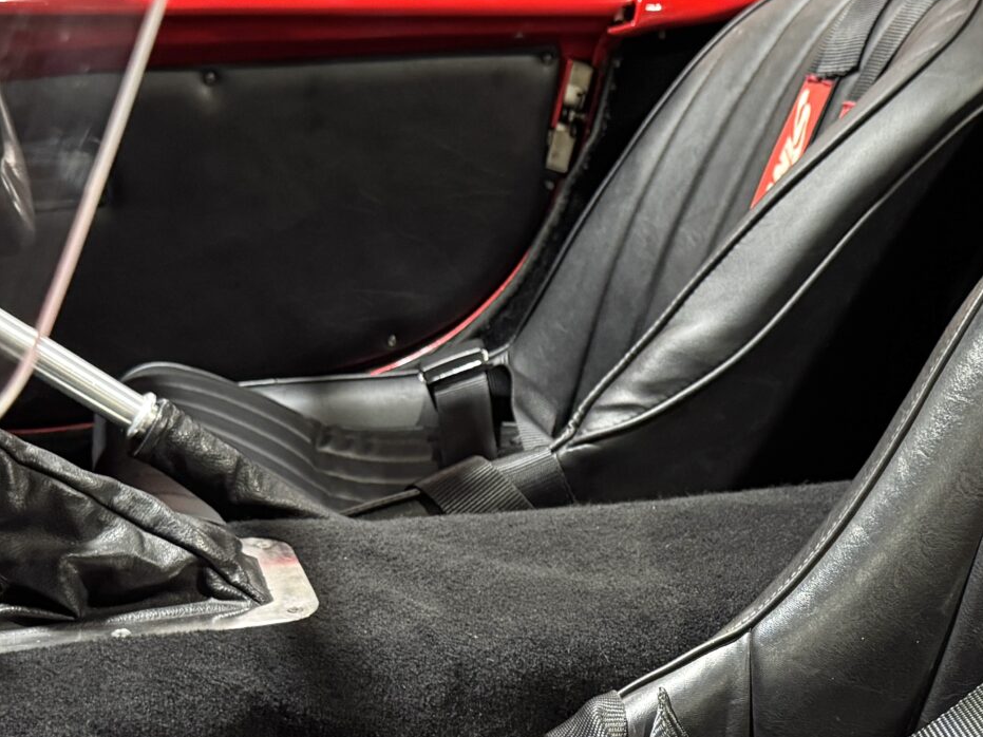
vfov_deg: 21.8
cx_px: 776
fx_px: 1874
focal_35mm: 66
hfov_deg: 28.8
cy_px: 635
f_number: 1.78
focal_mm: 6.76
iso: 640
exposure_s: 1/33
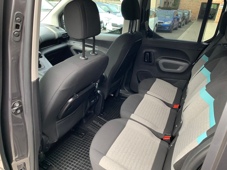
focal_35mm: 26
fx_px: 170
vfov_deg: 53.1
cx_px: 114
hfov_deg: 67.3
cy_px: 85
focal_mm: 4.25
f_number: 1.8
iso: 100
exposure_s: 1/81
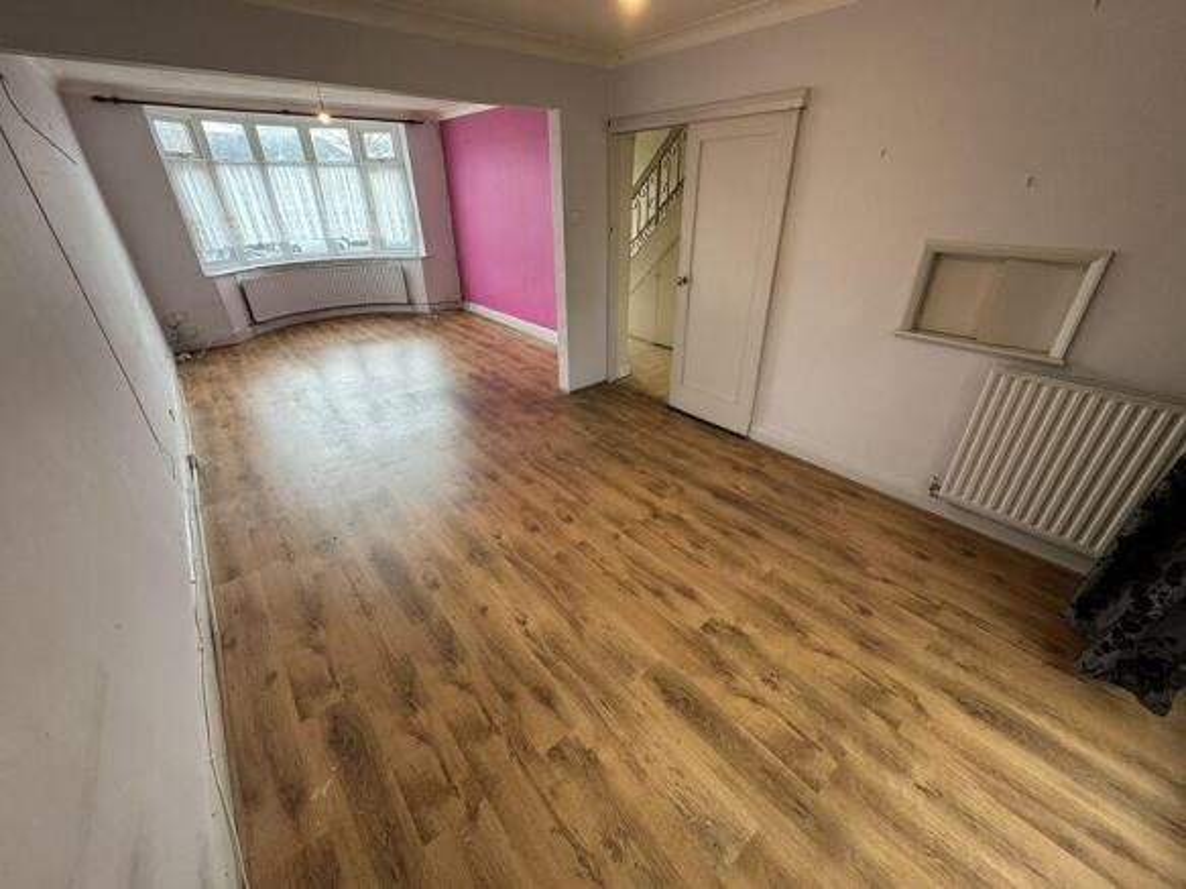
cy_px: 444
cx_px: 593
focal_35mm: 14
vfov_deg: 85.7
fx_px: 480
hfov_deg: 102.1
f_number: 2.2
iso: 200
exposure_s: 1/99
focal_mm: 2.22
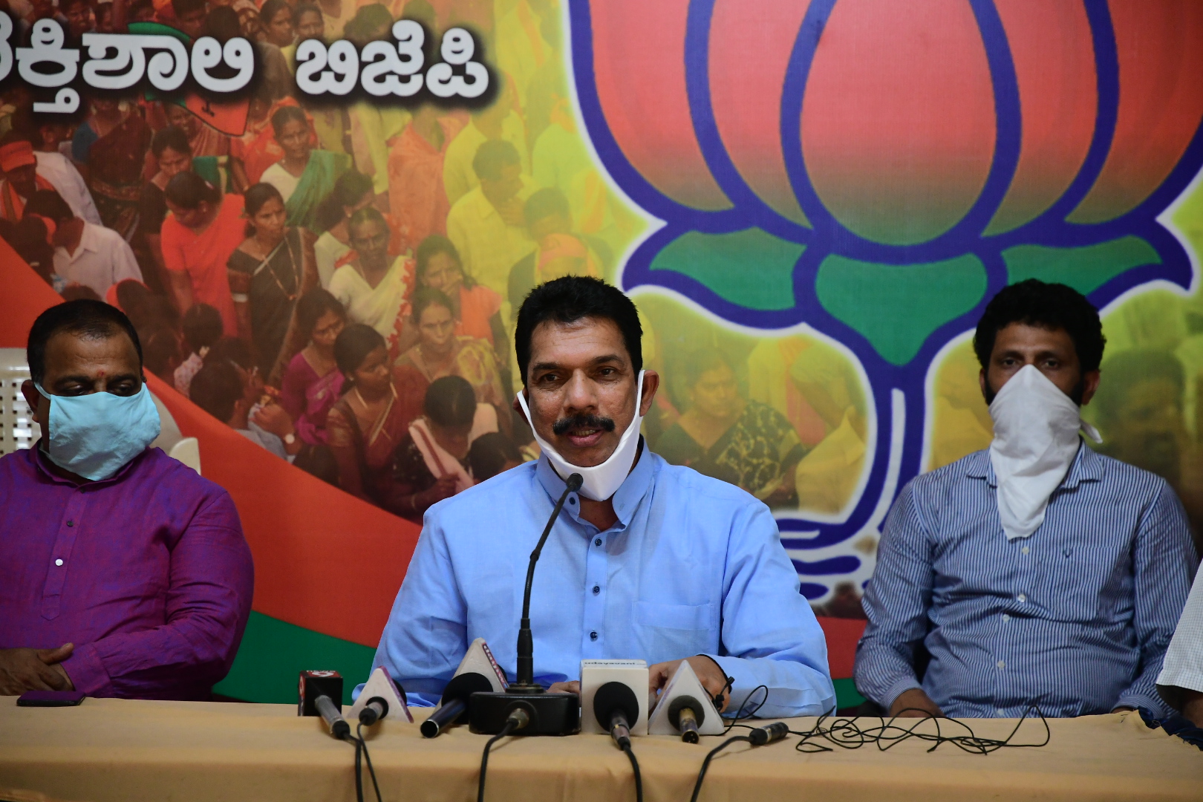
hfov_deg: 17.1
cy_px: 401
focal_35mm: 120
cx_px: 602
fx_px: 4010
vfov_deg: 11.4
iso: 1600
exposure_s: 1/100
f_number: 4
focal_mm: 80
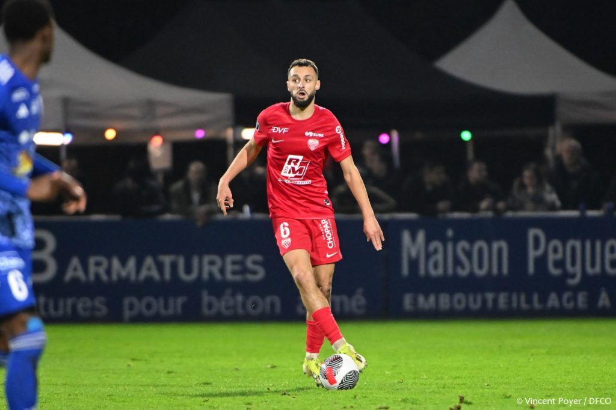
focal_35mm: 600
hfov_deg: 3.4
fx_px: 10263
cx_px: 308
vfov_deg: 2.3
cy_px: 205
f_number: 4
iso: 5000
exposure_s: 1/640
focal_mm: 400
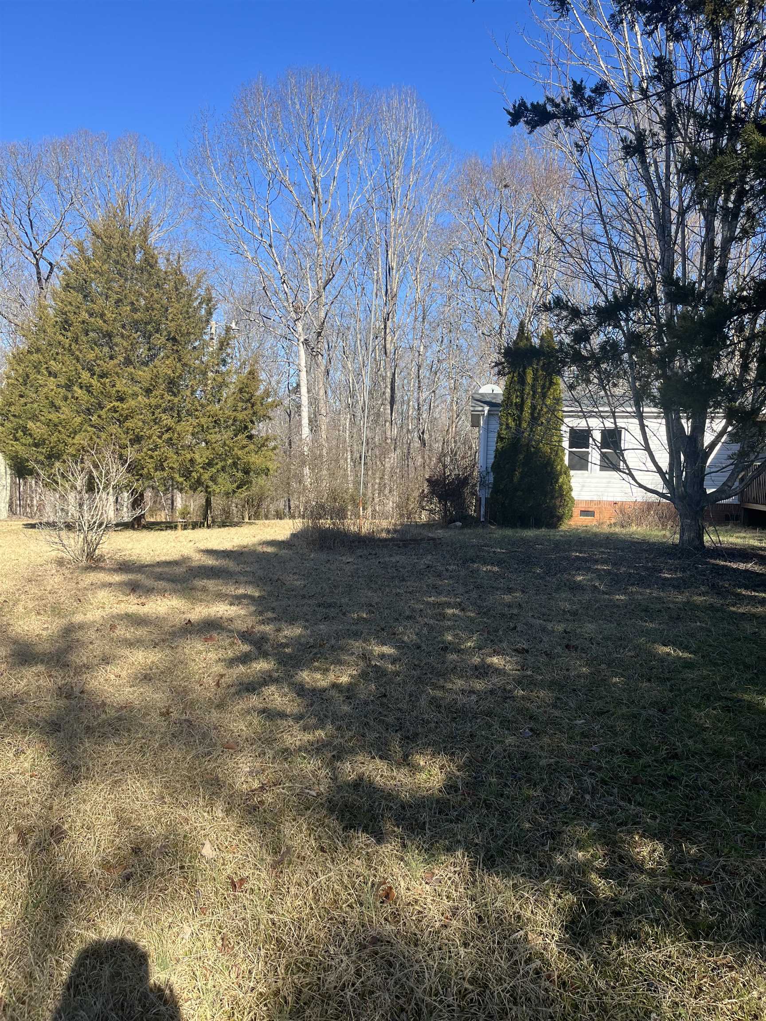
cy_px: 510
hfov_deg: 53.1
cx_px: 383
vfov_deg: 67.3
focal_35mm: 26
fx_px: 767
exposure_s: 1/1580
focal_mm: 5.1
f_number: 1.6
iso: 50
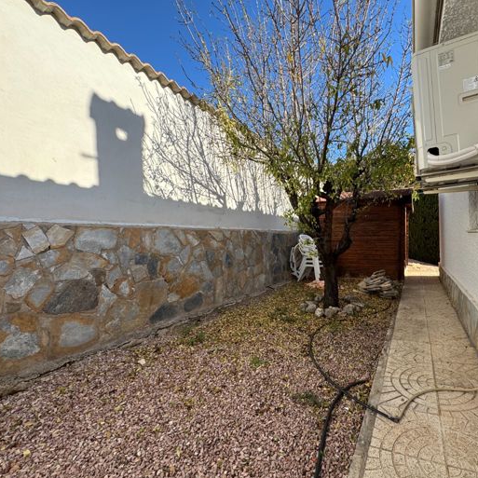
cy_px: 245
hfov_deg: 82.1
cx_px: 304
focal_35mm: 17
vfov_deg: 84.0
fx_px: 266
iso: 40
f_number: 2.2
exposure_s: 1/473
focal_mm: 2.22
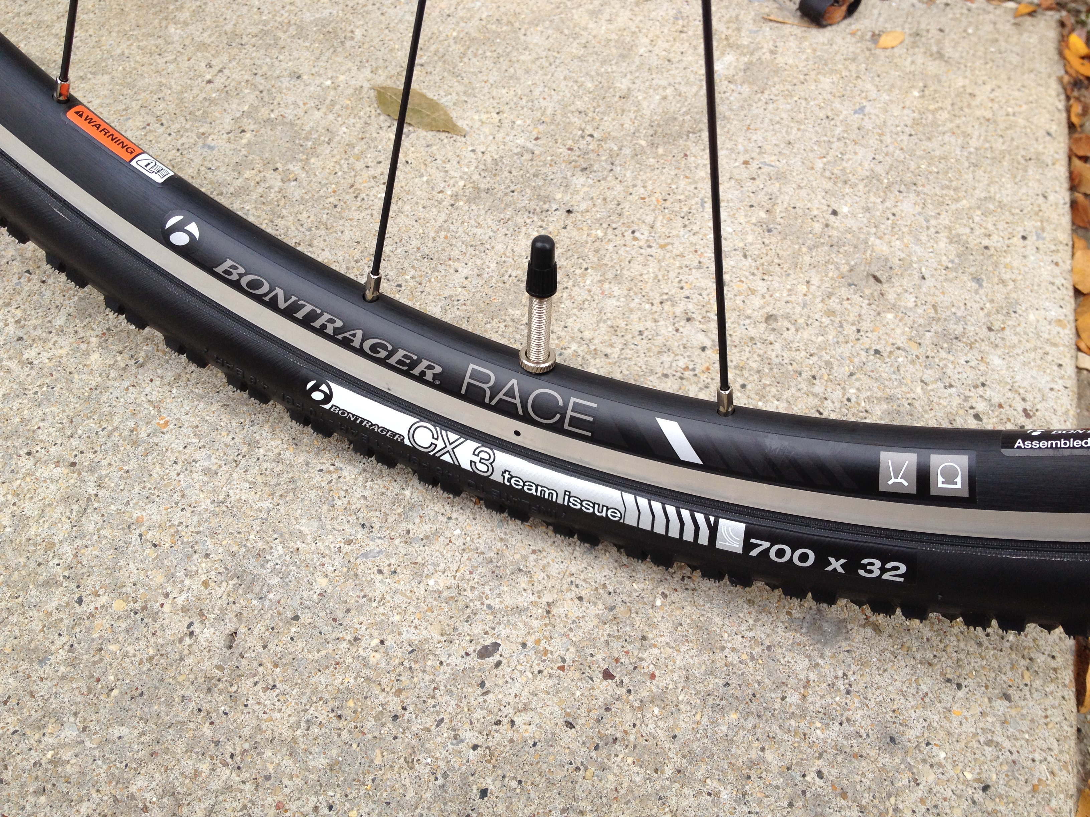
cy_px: 408
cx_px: 545
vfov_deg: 40.7
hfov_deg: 52.6
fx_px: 1102
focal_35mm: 35
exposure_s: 1/343
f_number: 2.4
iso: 50
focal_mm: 4.28
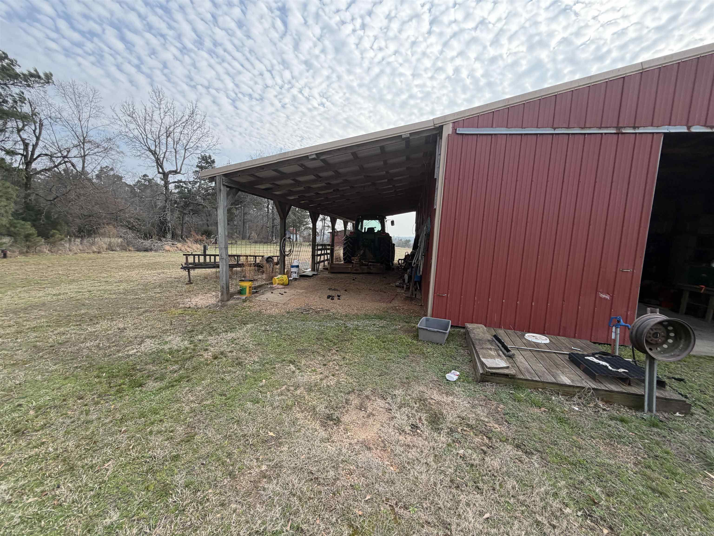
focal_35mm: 14
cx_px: 357
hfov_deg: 102.1
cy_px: 268
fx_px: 289
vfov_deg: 85.7
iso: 64
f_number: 2.2
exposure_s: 1/502
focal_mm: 2.22
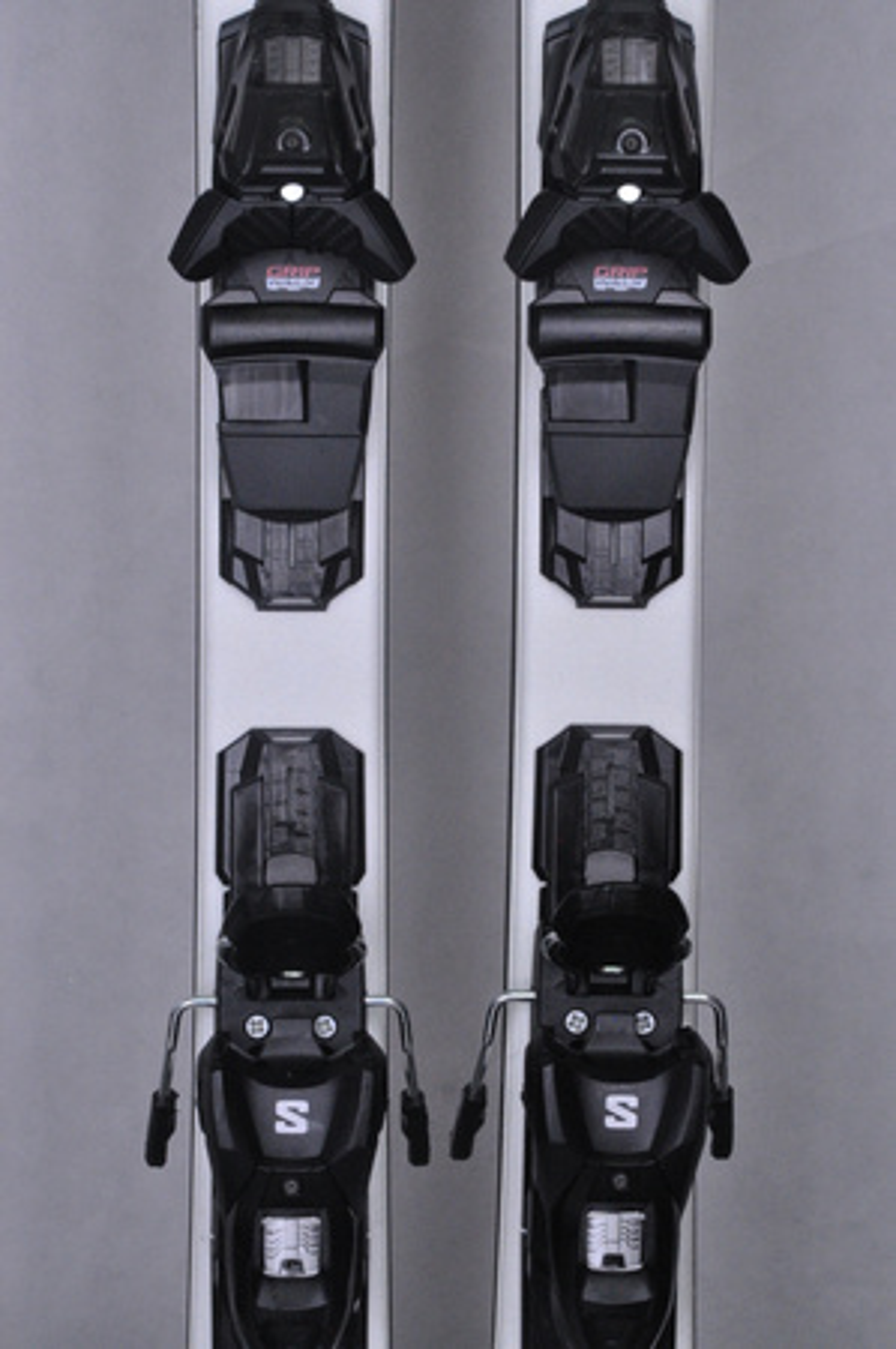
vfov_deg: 18.2
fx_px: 4209
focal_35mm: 112
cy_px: 674
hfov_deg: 12.2
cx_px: 448
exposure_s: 1/125
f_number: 9.5
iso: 3200
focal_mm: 75
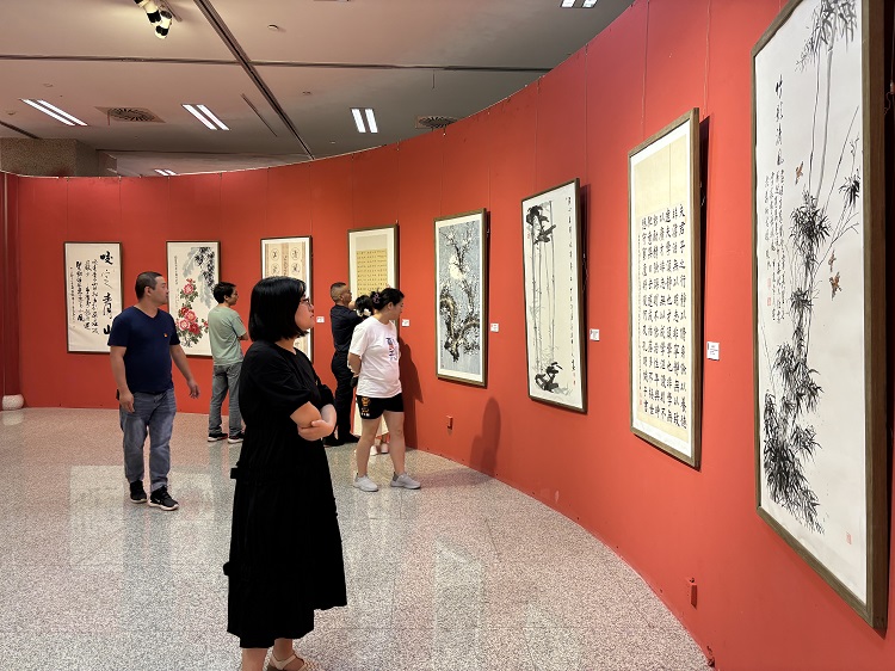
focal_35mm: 26
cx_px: 448
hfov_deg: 67.3
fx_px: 672
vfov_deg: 53.0
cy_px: 336
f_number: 1.6
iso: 100
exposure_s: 1/50
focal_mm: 5.96
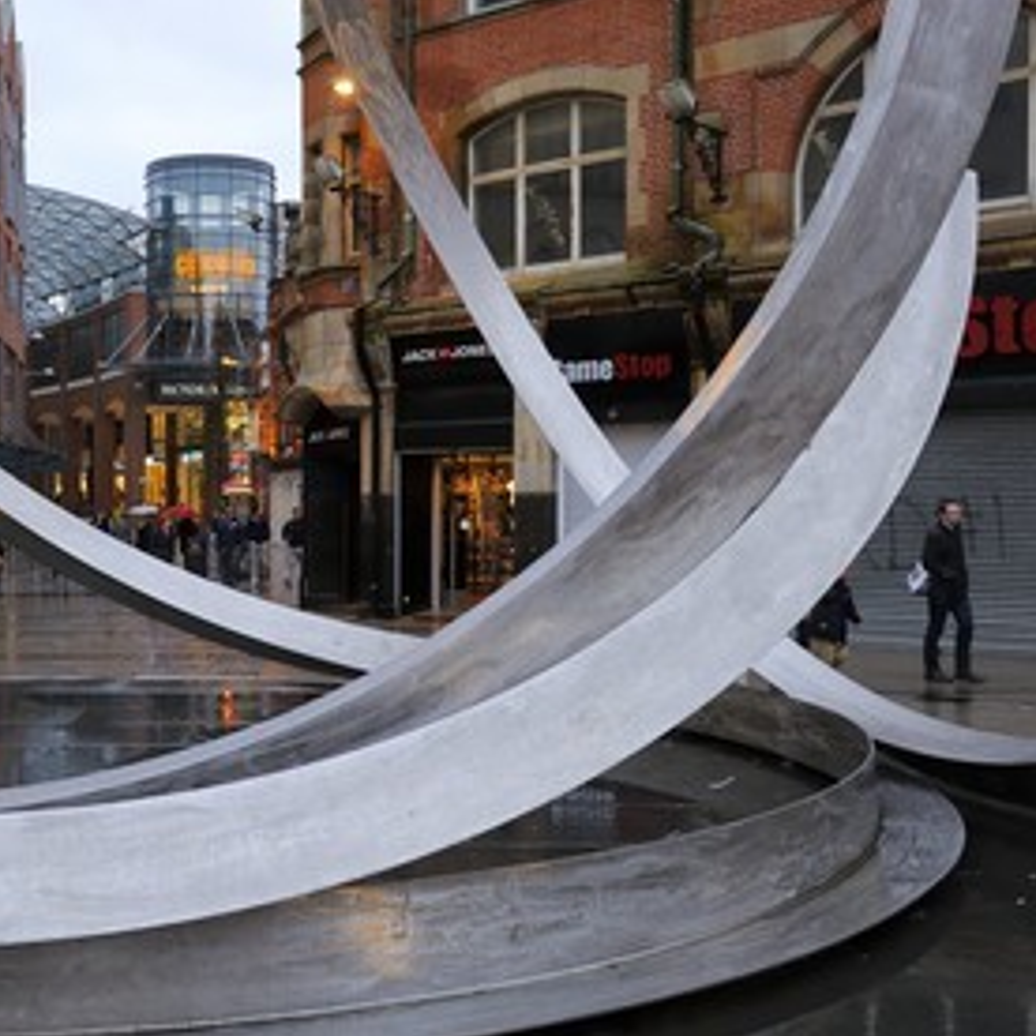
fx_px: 1490
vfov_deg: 38.3
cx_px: 270
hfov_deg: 37.5
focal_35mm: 44
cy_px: 518
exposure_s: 1/100
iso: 1600
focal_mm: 34
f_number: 8
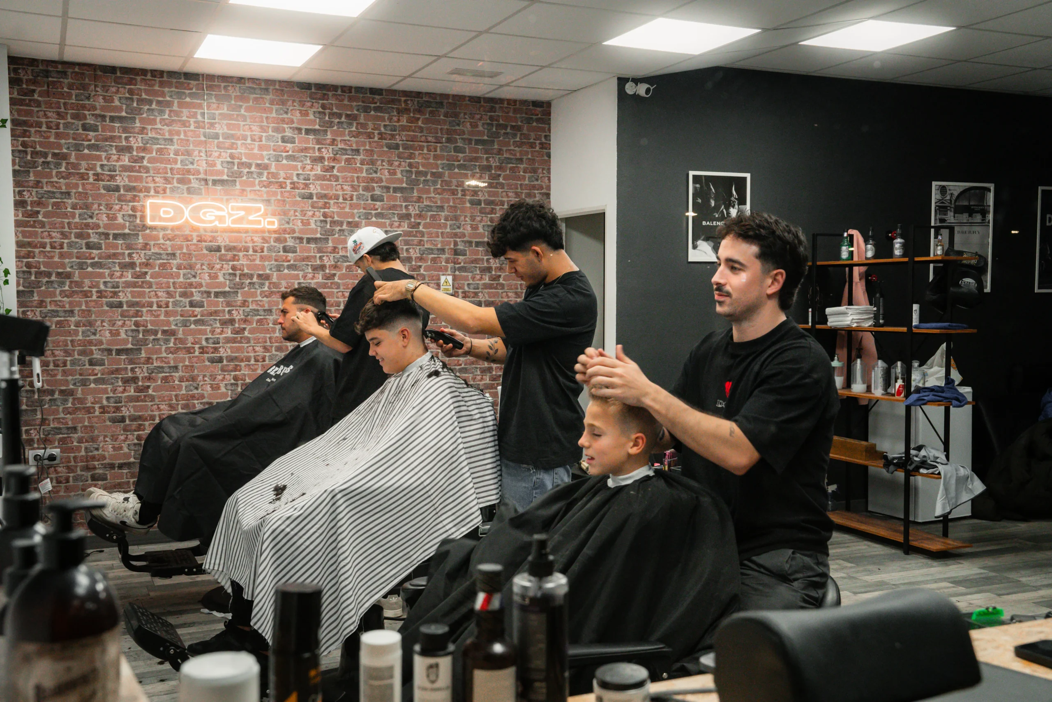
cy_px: 351
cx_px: 526
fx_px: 1052
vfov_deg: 36.9
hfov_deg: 53.1
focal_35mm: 36
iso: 6400
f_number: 6.3
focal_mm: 36
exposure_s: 1/125
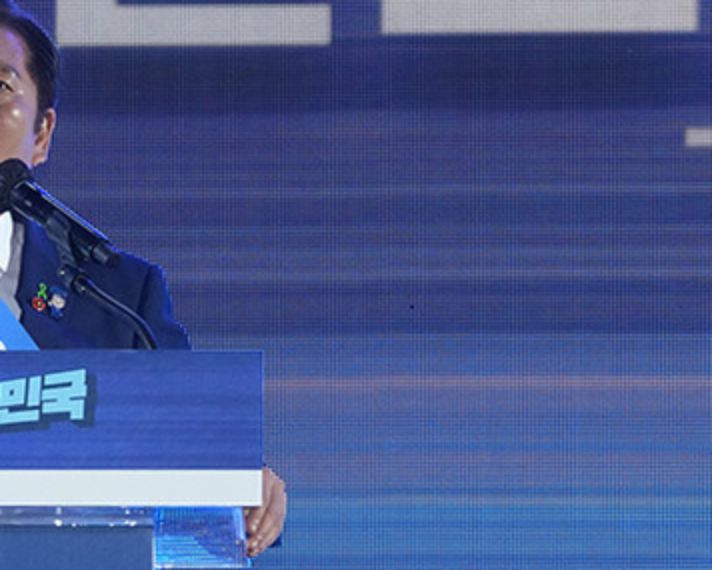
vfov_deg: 3.1
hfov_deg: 3.8
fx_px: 10666
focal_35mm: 506
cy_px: 306
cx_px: -56
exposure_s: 1/160
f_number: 10
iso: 3200
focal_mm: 200
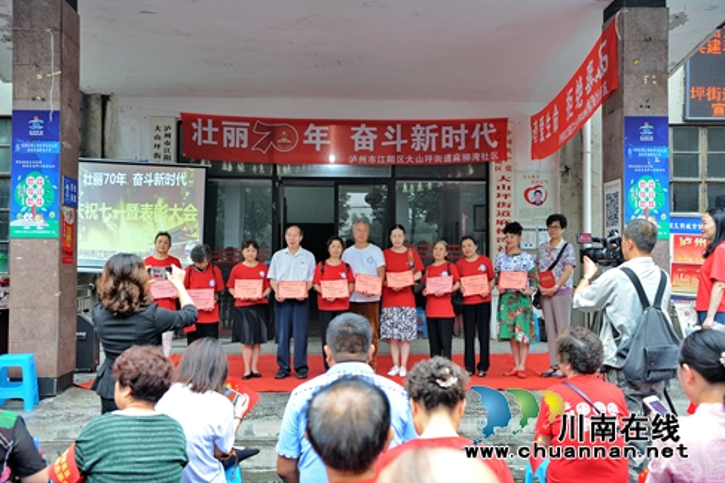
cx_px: 357
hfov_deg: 47.4
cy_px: 239
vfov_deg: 32.6
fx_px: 825
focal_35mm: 41
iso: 1250
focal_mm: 40
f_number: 4.5
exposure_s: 1/160
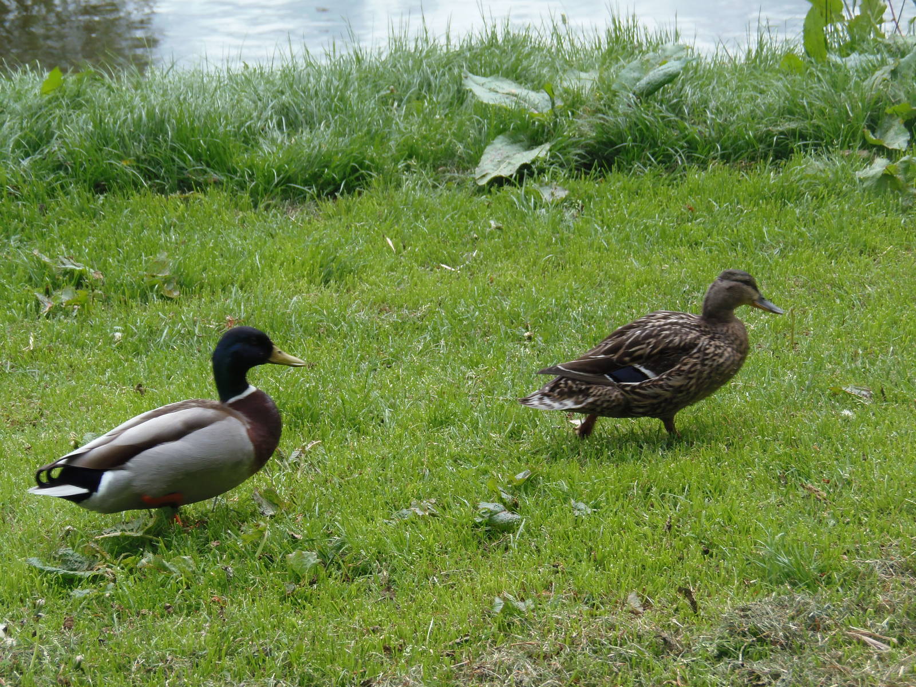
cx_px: 458
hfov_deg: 17.0
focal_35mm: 116
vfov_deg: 12.8
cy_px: 344
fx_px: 3070
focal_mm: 21.4
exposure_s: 1/160
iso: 64
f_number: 4.5
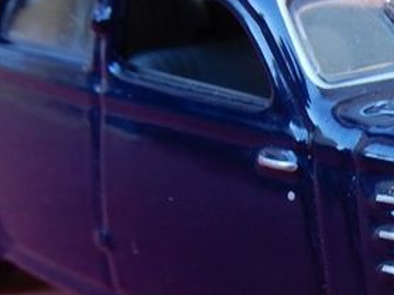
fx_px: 978
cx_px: 436
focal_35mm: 86
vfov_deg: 16.9
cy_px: 274
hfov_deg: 21.6
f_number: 3.4
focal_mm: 4.3
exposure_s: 1/30
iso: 160
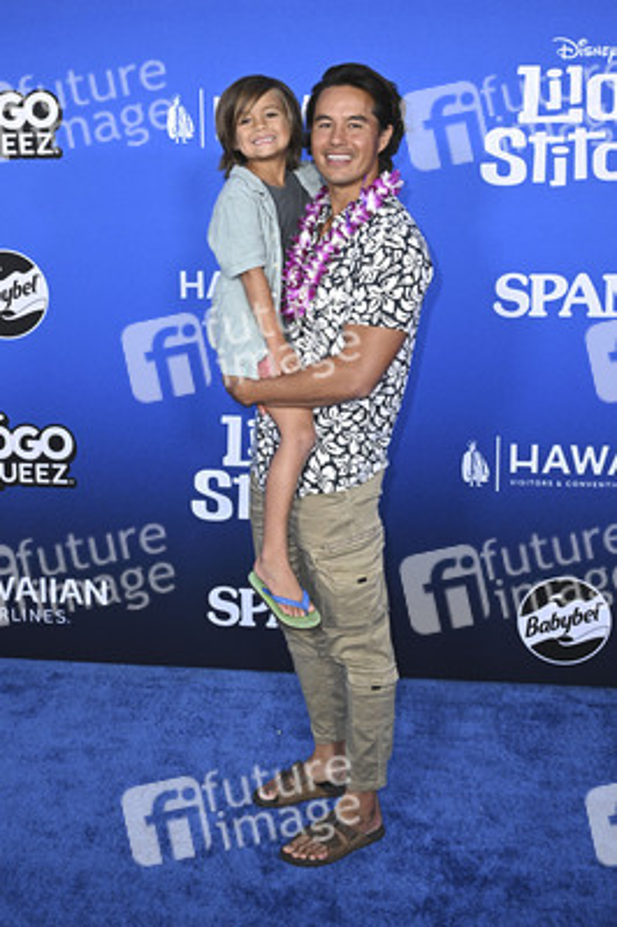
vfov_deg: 46.4
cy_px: 464
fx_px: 1082
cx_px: 308
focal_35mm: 42
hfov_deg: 31.8
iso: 1600
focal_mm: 42
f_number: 6.3
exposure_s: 1/200
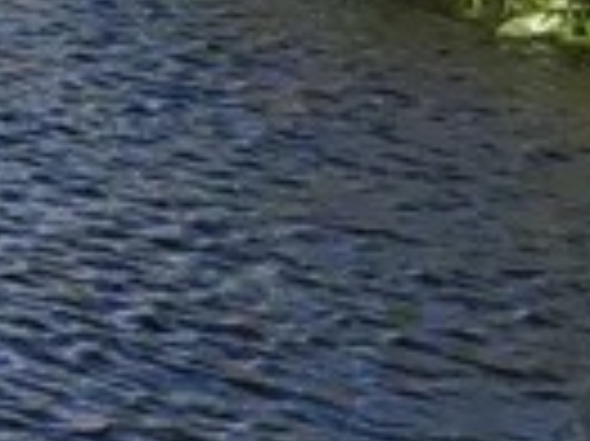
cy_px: -18
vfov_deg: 9.2
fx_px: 2708
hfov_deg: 9.9
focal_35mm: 159
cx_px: -1072
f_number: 1.8
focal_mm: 5.4
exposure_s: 1/3999
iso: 40
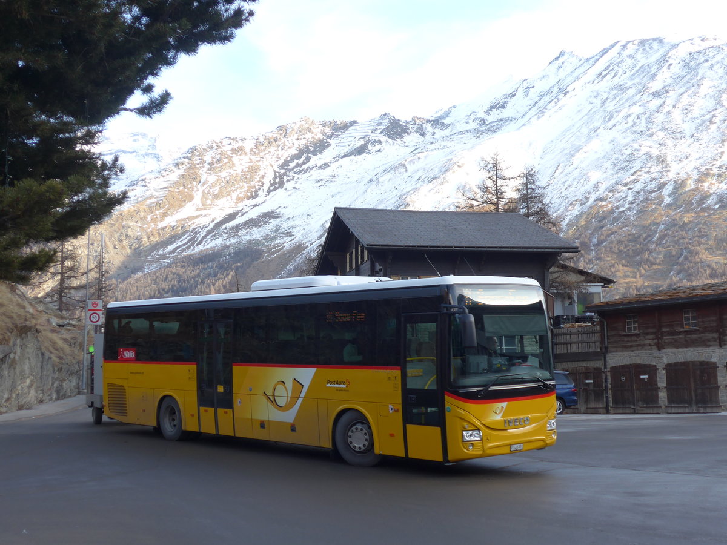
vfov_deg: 31.5
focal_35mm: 46
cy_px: 272
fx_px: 966
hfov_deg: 41.2
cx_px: 364
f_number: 3
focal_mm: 9.5
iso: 100
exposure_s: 1/250
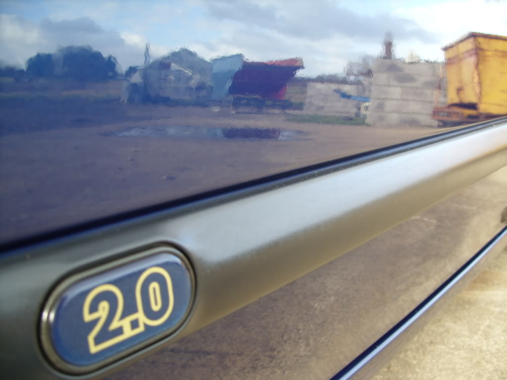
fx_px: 557
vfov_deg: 37.7
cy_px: 190
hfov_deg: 49.0
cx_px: 254
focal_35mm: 38
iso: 50
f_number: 2.8
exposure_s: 1/45
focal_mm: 7.8
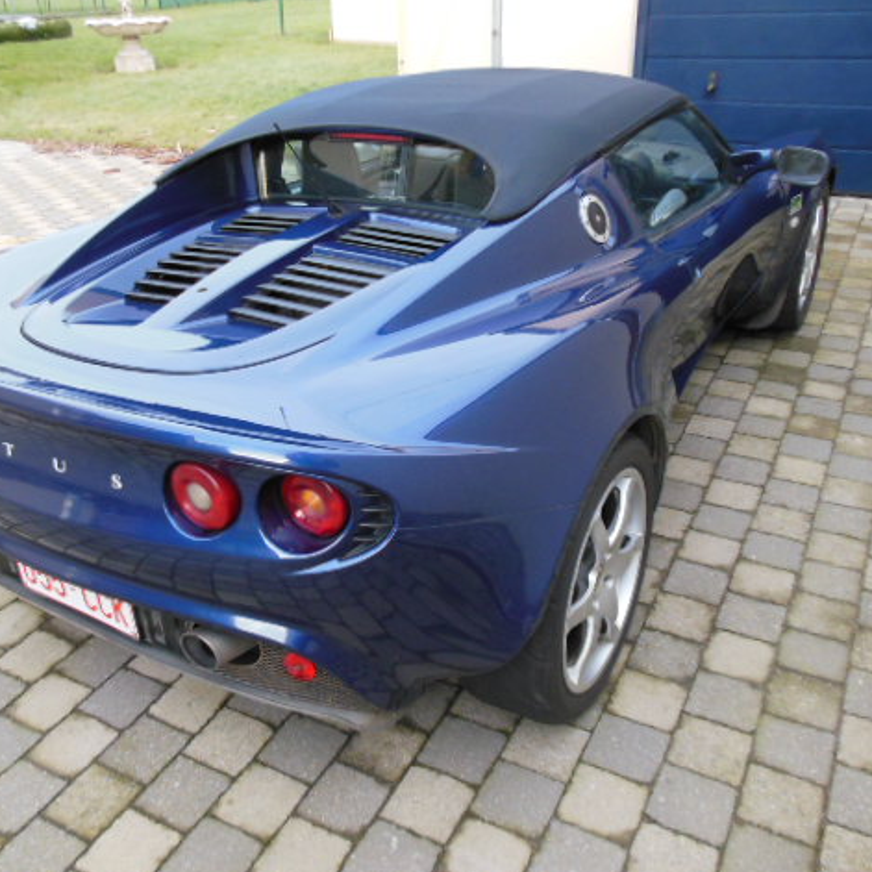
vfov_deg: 54.0
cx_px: 402
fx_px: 855
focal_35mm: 30
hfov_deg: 54.0
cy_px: 441
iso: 400
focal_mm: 4.5
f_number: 3.2
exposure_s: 1/200
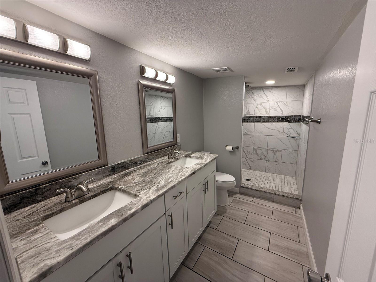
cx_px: 188
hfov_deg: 102.1
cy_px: 141
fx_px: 152
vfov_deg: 85.7
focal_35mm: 14
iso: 250
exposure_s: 1/120
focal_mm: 2.22
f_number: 2.2
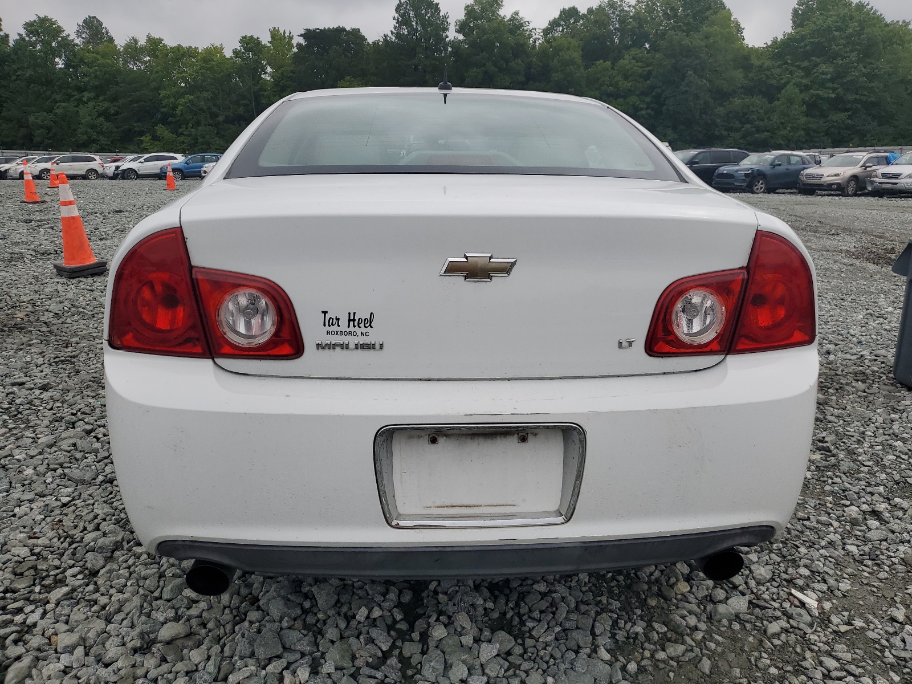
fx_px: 685
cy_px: 342
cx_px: 456
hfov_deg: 67.3
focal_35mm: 26
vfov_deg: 53.1
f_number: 1.5
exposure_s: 1/3333
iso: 50
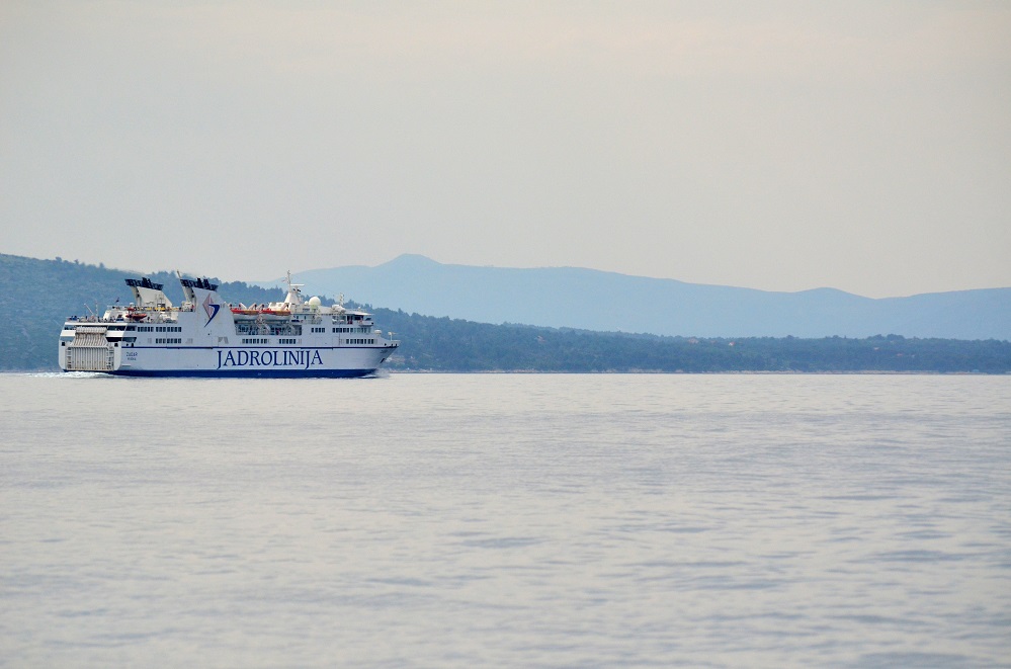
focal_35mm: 232
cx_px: 506
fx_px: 6514
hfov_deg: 8.9
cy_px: 334
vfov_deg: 5.9
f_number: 4.8
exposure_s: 1/6400
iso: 800
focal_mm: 155
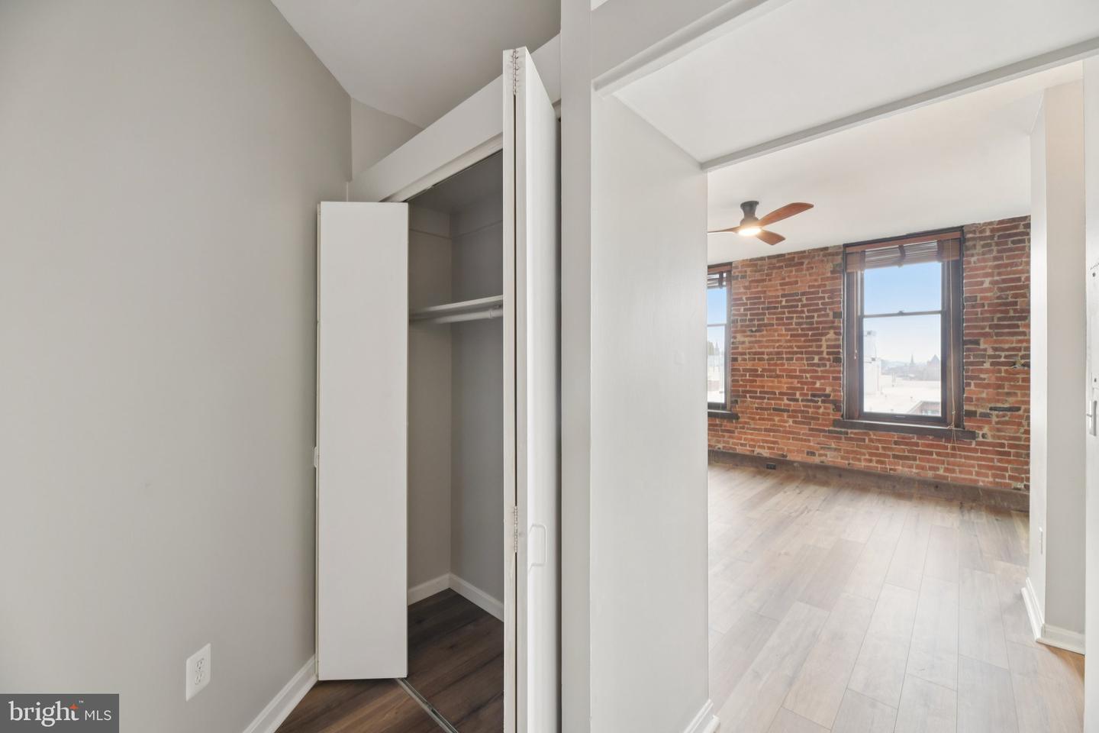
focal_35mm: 14
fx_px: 427
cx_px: 550
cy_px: 366
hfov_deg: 104.3
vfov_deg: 81.2
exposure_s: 1/2.5
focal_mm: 14
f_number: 8
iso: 400
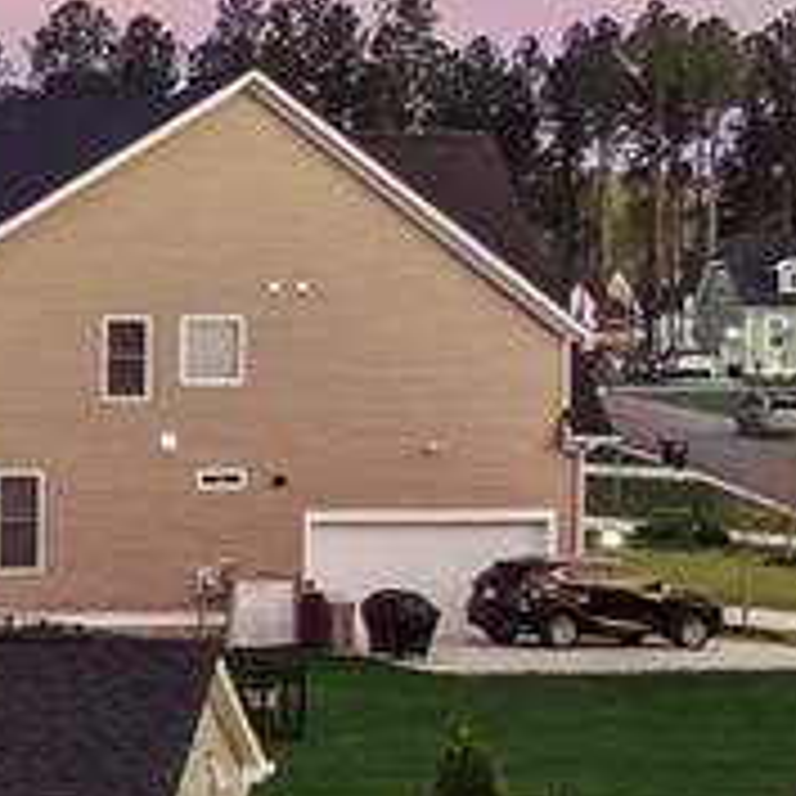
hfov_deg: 10.1
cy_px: 567
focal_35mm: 148
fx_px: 3850
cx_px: -1219
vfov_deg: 11.8
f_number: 4.5
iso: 100
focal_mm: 5.1
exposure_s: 1/5
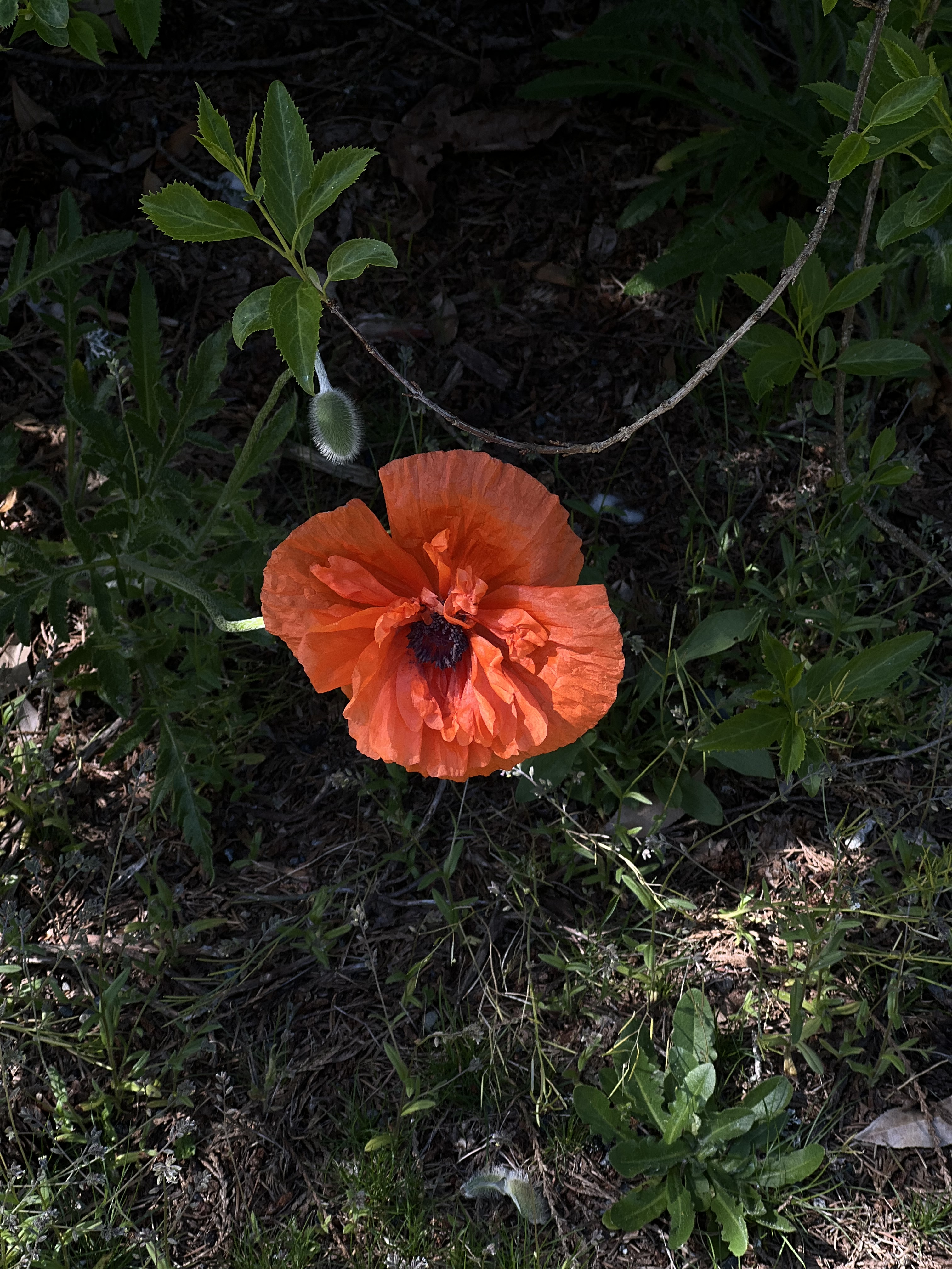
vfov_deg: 25.3
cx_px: 476
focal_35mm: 77
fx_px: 2824
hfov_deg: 19.1
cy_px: 634
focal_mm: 9
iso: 20
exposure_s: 1/123
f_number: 2.8
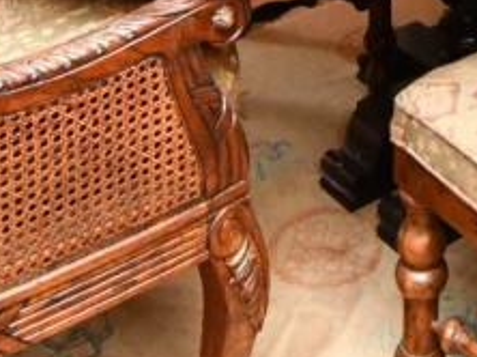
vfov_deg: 13.7
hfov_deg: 23.7
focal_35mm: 78
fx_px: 1074
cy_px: -490
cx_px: 501
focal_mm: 10
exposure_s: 1/60
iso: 4500
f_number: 4
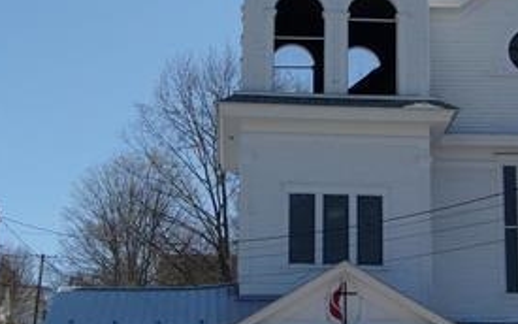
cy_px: 104
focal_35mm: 101
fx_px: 1426
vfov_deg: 12.9
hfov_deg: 20.6
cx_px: 309
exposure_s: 1/320
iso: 100
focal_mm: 7.2
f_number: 8.46
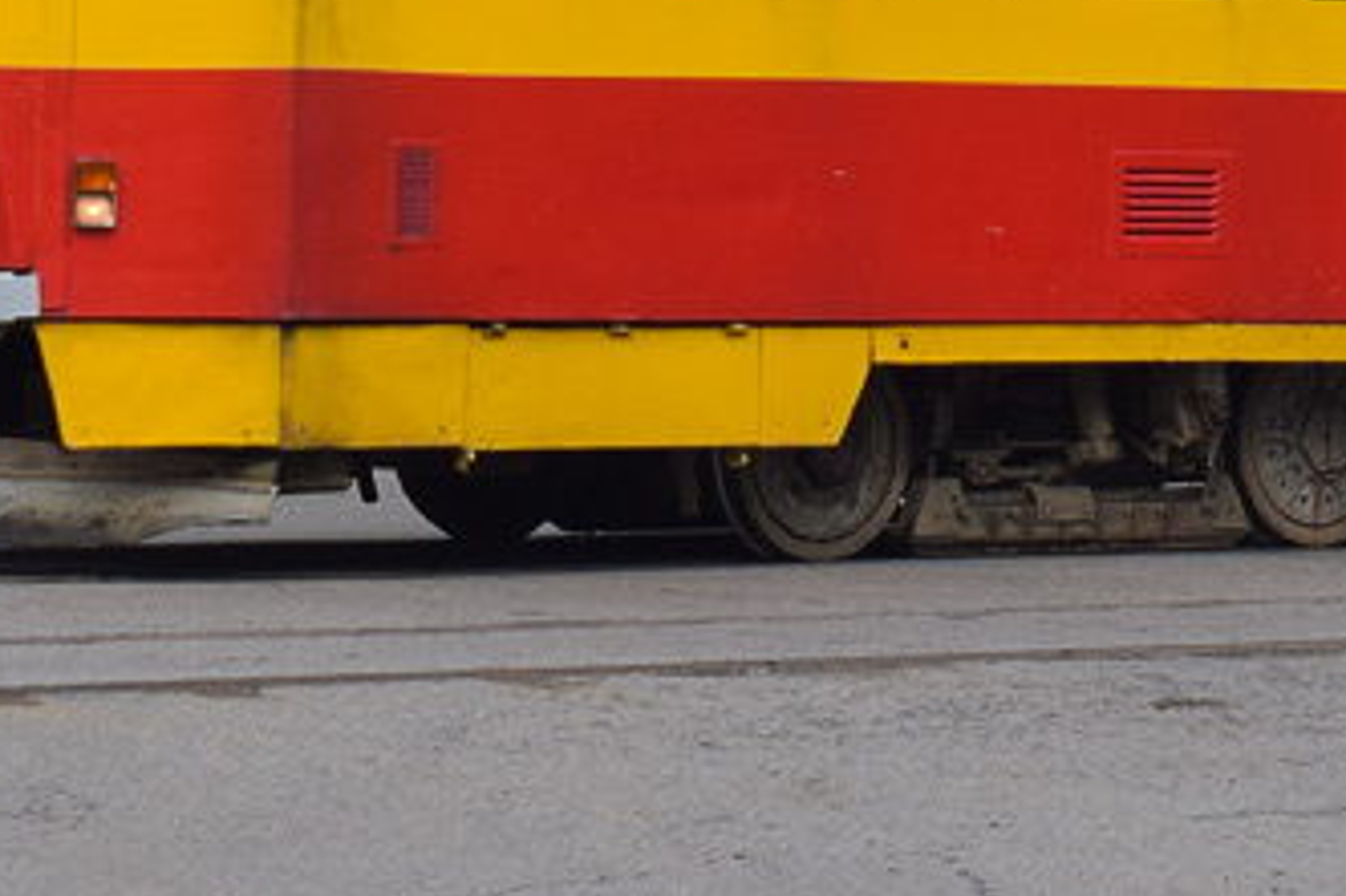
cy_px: -454
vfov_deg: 6.6
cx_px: 1277
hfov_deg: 9.9
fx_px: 7698
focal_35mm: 206
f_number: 6.3
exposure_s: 1/800
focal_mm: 38
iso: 400
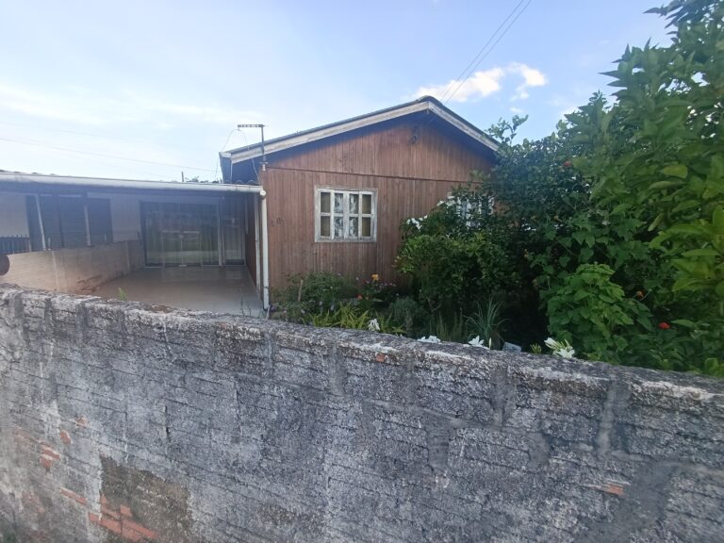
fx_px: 335
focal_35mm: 16
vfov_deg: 78.1
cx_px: 362
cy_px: 272
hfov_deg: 94.5
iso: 50
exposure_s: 1/313
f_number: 2.2
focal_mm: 1.65
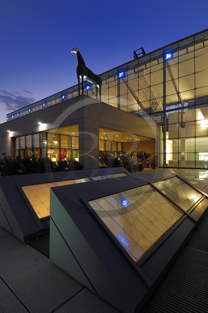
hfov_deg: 67.2
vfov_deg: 90.1
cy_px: 156
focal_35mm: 18
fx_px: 156
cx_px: 104
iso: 100
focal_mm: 12
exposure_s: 2
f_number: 8
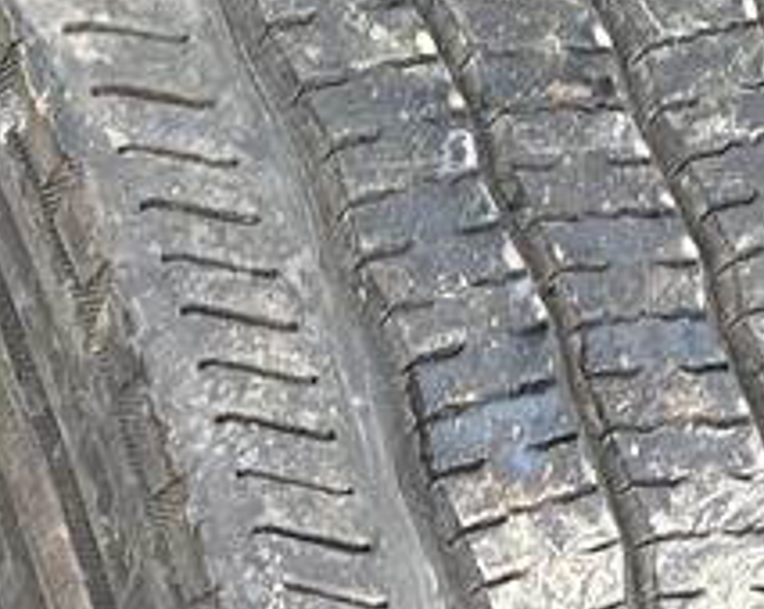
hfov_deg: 13.4
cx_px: 577
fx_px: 3230
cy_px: 935
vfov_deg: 10.4
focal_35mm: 143
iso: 200
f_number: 1.8
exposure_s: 1/50
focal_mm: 4.25
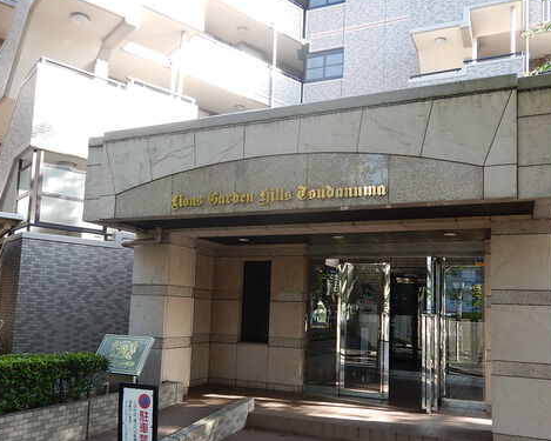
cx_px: 298
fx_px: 489
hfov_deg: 58.7
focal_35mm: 30
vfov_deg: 48.3
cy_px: 258
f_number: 2.8
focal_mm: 4.3
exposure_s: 1/100
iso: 125
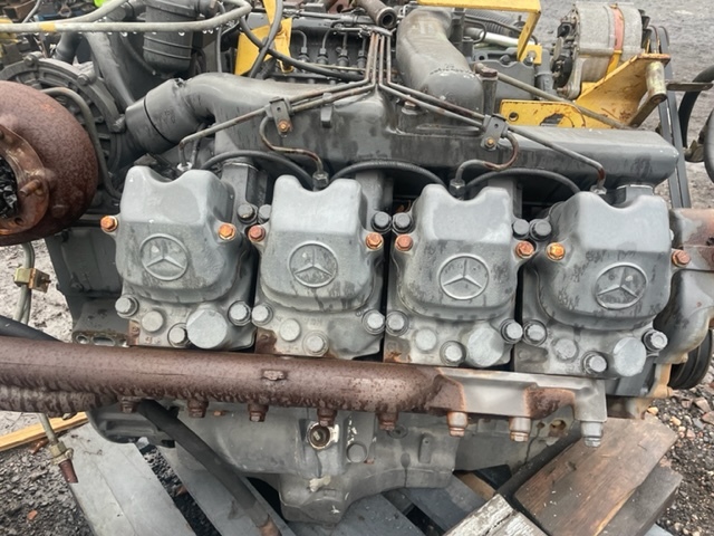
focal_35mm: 26
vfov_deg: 53.1
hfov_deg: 67.3
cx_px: 357
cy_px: 268
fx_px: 536
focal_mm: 4.2
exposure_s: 1/104
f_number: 1.6
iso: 125
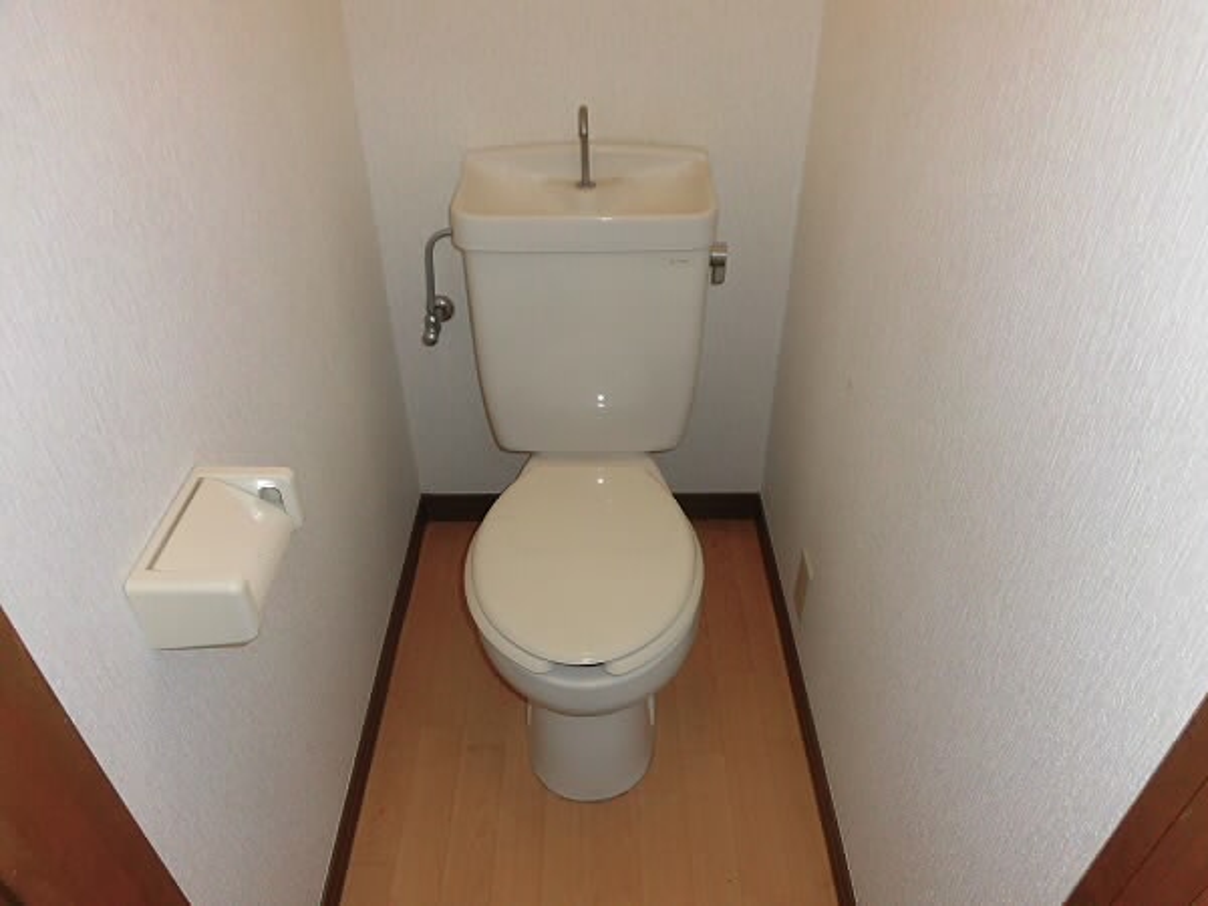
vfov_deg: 56.8
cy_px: 453
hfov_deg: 71.6
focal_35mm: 24
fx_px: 838
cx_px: 604
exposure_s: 1/30
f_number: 3.1
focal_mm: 4.3
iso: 100
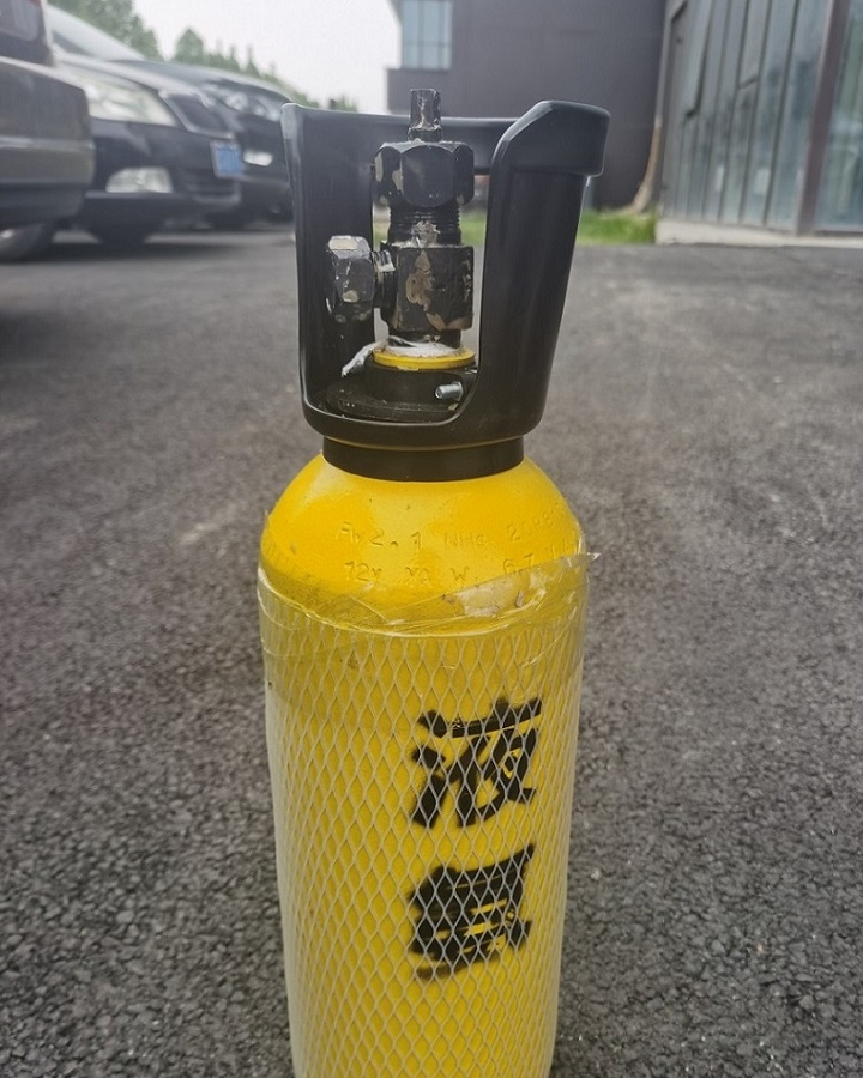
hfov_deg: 48.5
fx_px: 958
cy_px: 593
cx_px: 457
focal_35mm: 30
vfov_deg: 58.7
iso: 50
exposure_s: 1/264
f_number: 1.8
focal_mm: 5.58
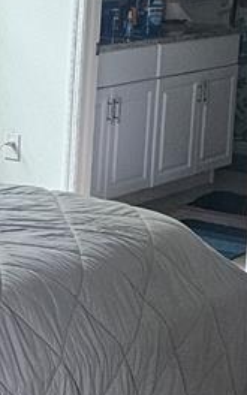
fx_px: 1196
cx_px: -262
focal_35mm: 111
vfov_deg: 18.7
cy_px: 115
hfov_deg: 10.7
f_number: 1.8
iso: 500
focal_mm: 5.4
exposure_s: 1/60
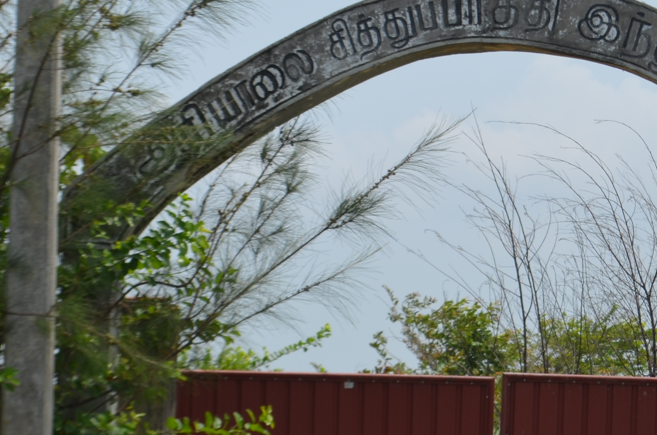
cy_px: 290
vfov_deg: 6.7
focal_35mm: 204
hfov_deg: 10.0
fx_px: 3719
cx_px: 614
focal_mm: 55
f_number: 8
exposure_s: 1/250
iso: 100
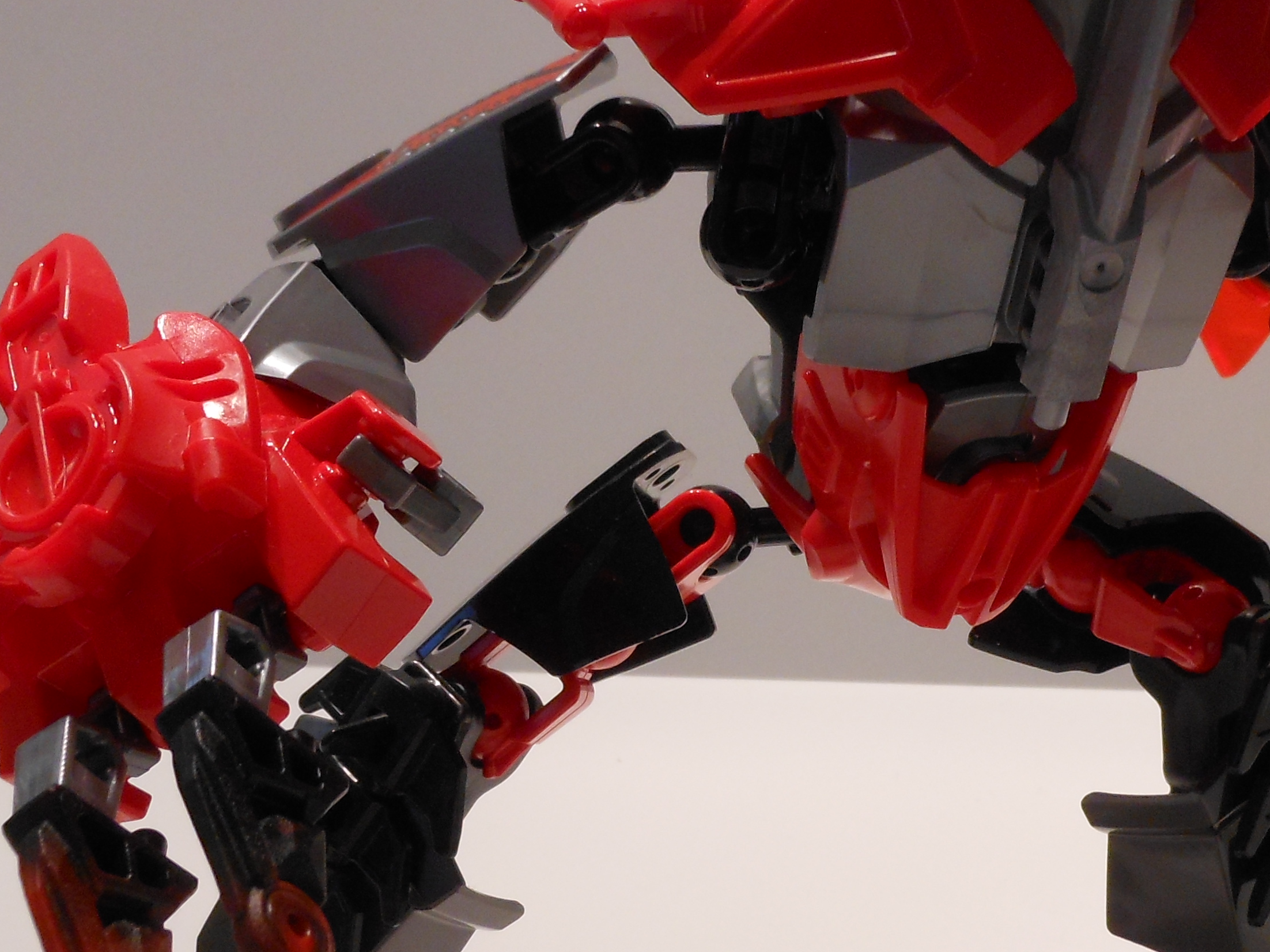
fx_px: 2531
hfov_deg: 28.0
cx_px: 828
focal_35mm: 69
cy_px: 545
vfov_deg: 21.3
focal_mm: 5.9
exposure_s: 1/30
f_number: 4
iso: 200
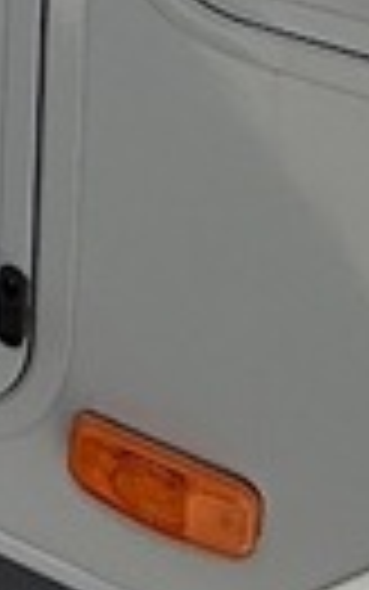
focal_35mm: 113
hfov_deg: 9.5
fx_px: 1816
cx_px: -675
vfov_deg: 13.1
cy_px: -883
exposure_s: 1/2506
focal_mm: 2.22
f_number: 2.2
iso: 50
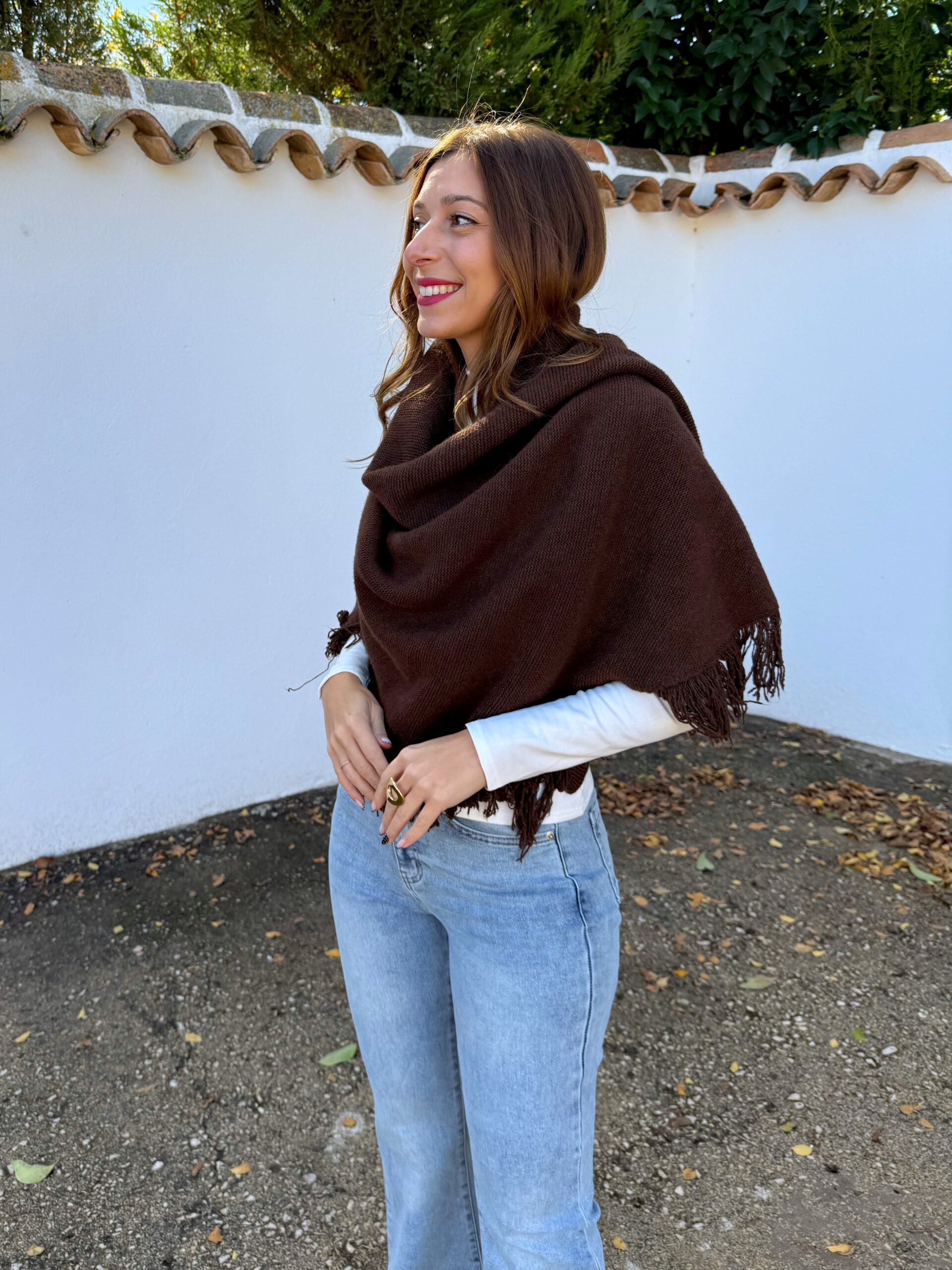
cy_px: 635
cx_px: 476
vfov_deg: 71.6
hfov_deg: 56.8
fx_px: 880
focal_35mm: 24
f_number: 1.78
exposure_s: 1/654
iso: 80
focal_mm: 6.76
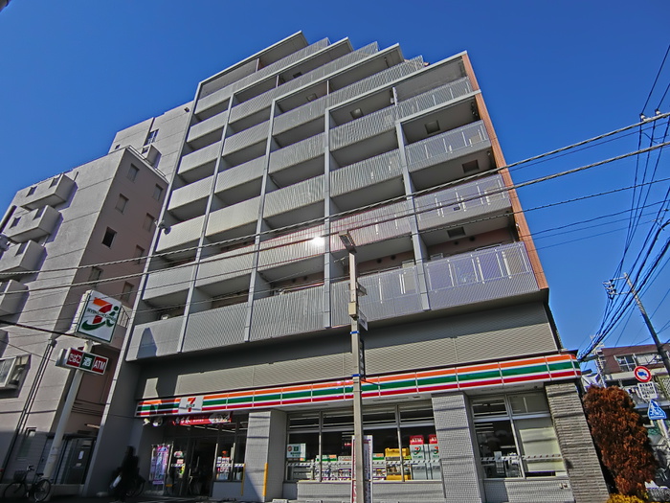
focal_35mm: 19
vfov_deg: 68.7
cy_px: 252
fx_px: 368
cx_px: 335
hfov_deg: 84.7
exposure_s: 1/800
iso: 80
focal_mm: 4.06
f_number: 6.9
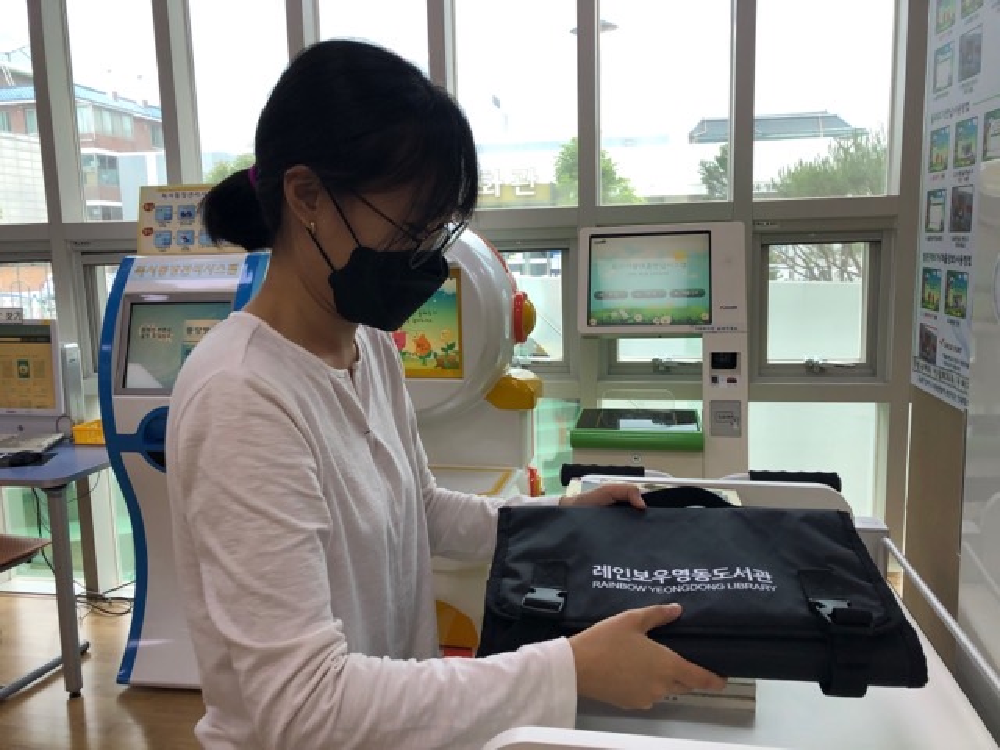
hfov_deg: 63.4
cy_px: 375
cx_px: 500
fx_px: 809
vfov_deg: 49.7
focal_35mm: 28
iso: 50
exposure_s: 1/120
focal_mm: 3.99
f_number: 1.8
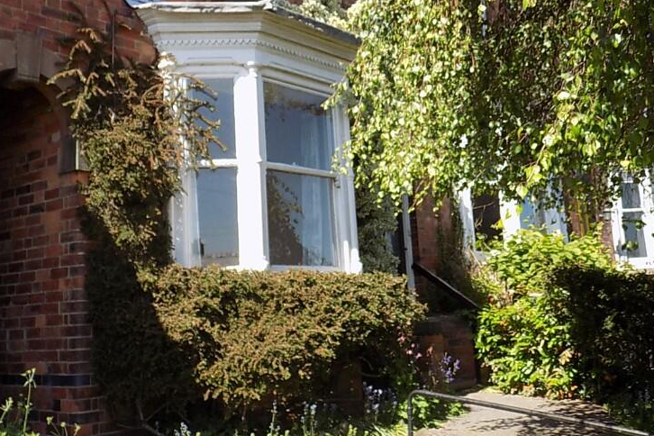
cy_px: 126
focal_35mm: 44
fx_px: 799
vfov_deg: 30.2
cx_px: 291
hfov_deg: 44.4
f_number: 3.3
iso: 80
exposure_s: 1/320
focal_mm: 5.3
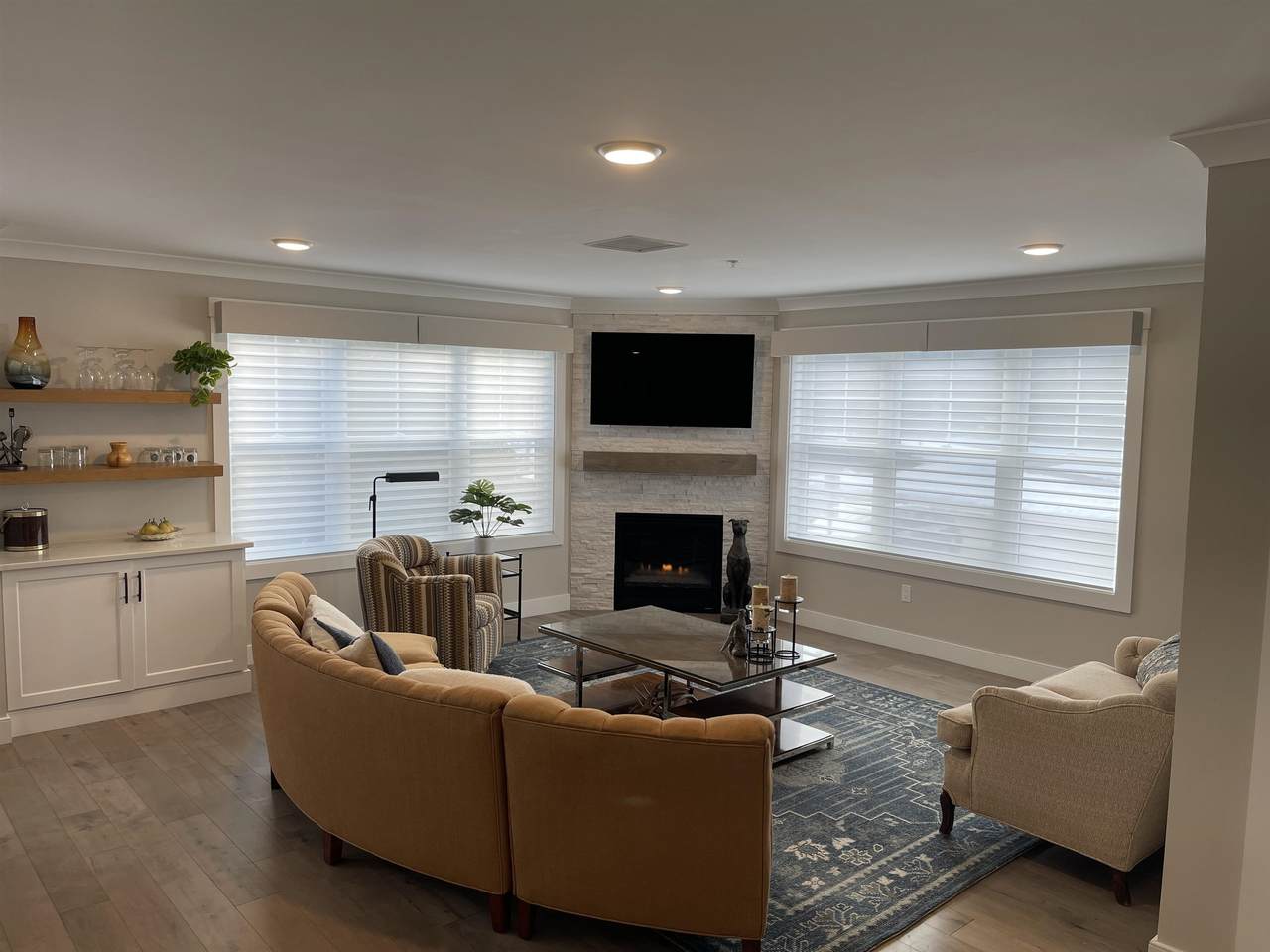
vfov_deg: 54.9
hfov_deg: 69.4
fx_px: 917
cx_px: 635
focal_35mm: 25
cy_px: 476
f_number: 1.6
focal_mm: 5.1
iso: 40
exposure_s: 1/120
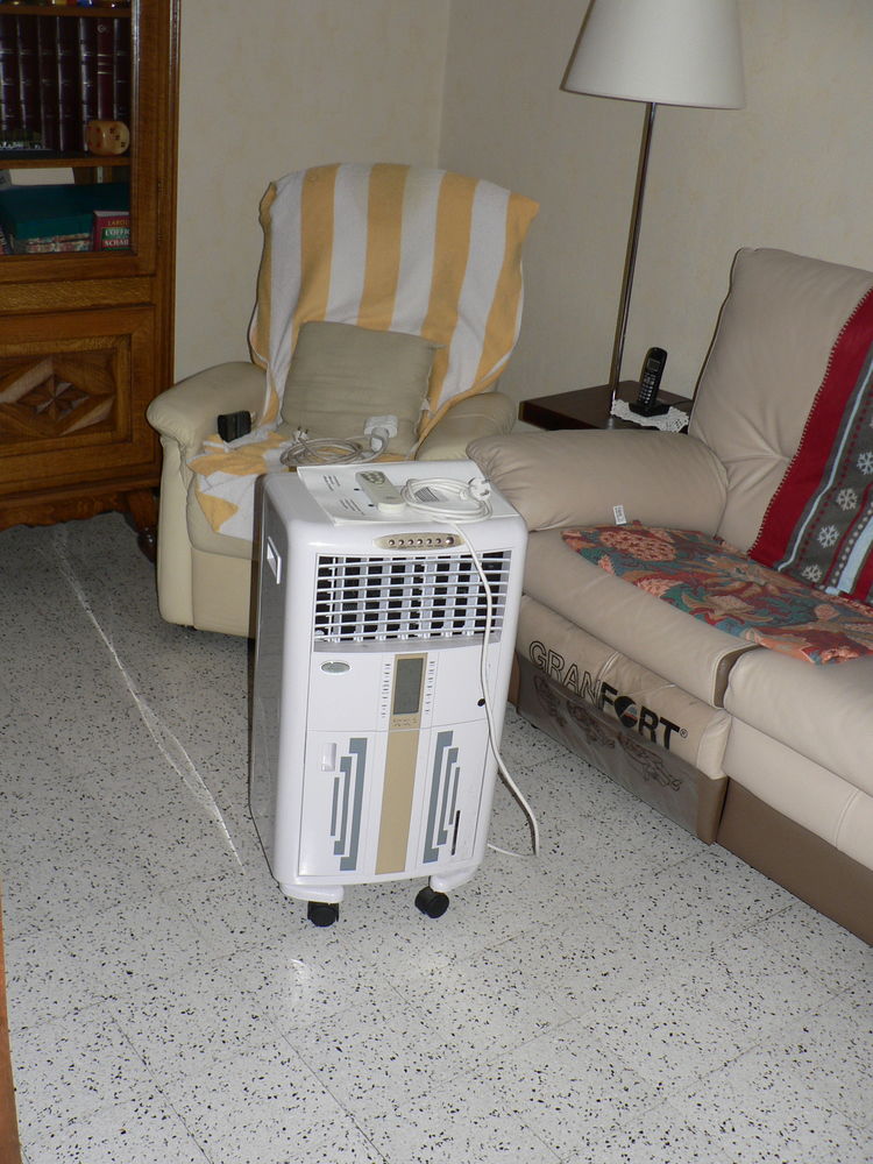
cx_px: 436
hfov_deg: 39.7
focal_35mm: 36
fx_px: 1211
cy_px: 582
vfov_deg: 51.4
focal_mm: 6
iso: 100
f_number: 2.8
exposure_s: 1/25
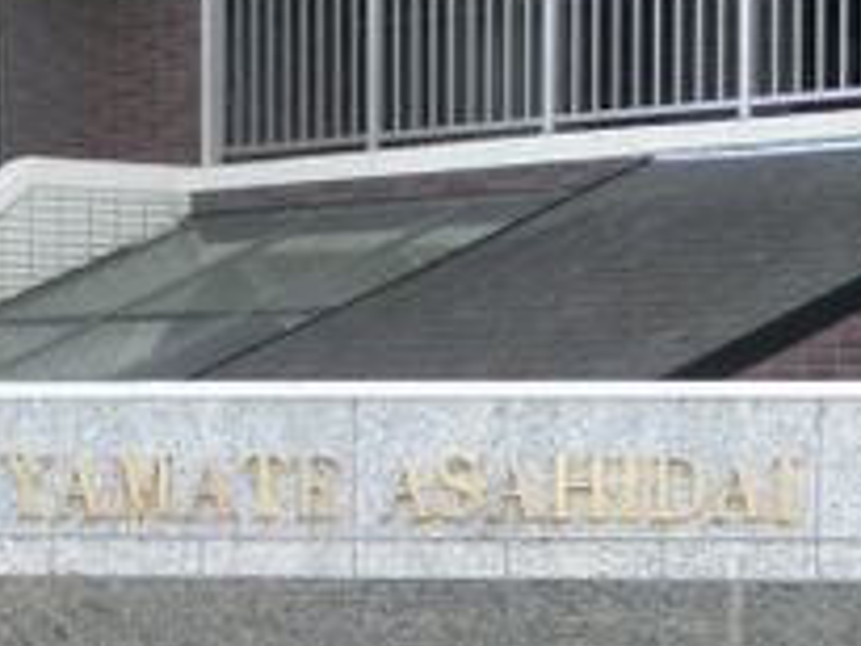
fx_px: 3783
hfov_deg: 13.0
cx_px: 336
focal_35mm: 152
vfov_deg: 9.7
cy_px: 747
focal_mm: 9.16
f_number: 4.3
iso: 125
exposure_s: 1/125
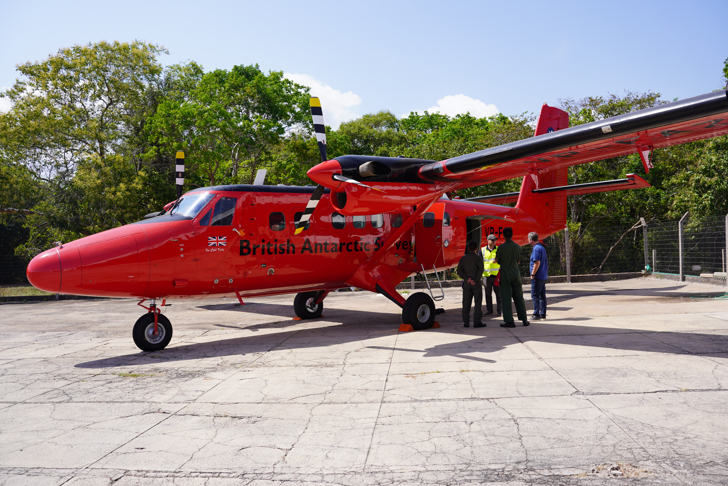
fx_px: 566
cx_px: 364
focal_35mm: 28
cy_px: 243
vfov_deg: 46.4
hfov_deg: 65.5
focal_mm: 28
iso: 100
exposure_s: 1/500
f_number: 5
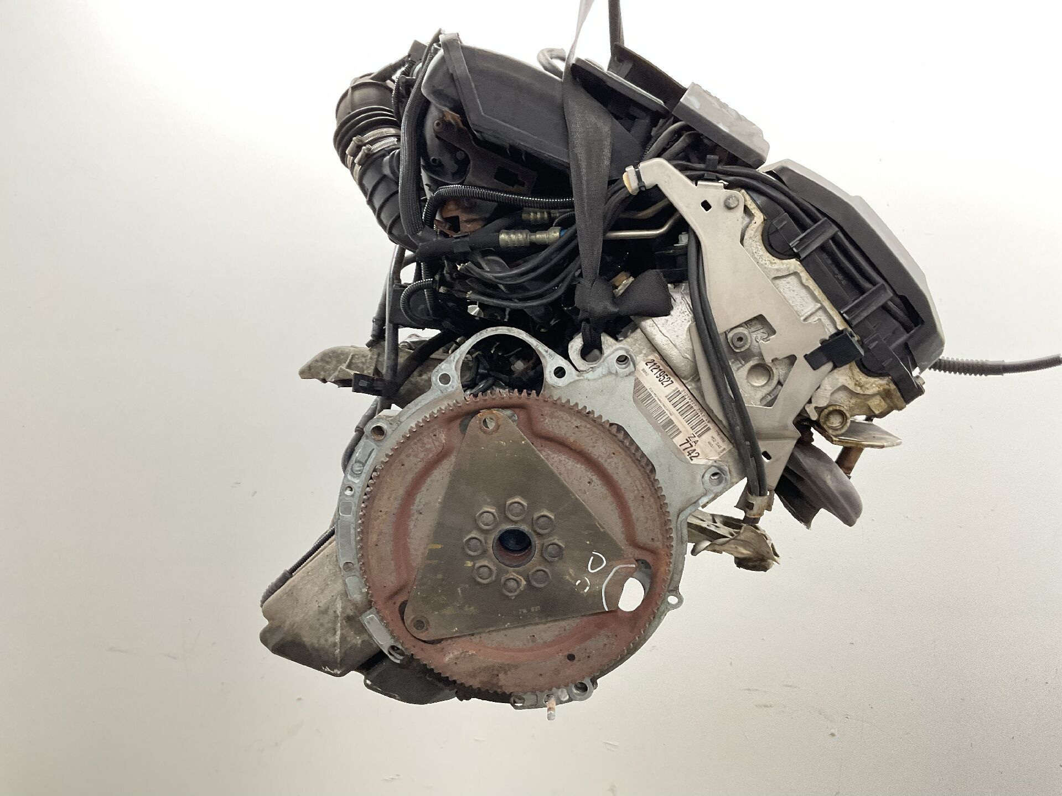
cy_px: 398
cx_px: 531
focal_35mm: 29
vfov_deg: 48.2
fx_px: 890
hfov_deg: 61.7
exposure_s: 1/50
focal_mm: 3
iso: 100
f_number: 1.8
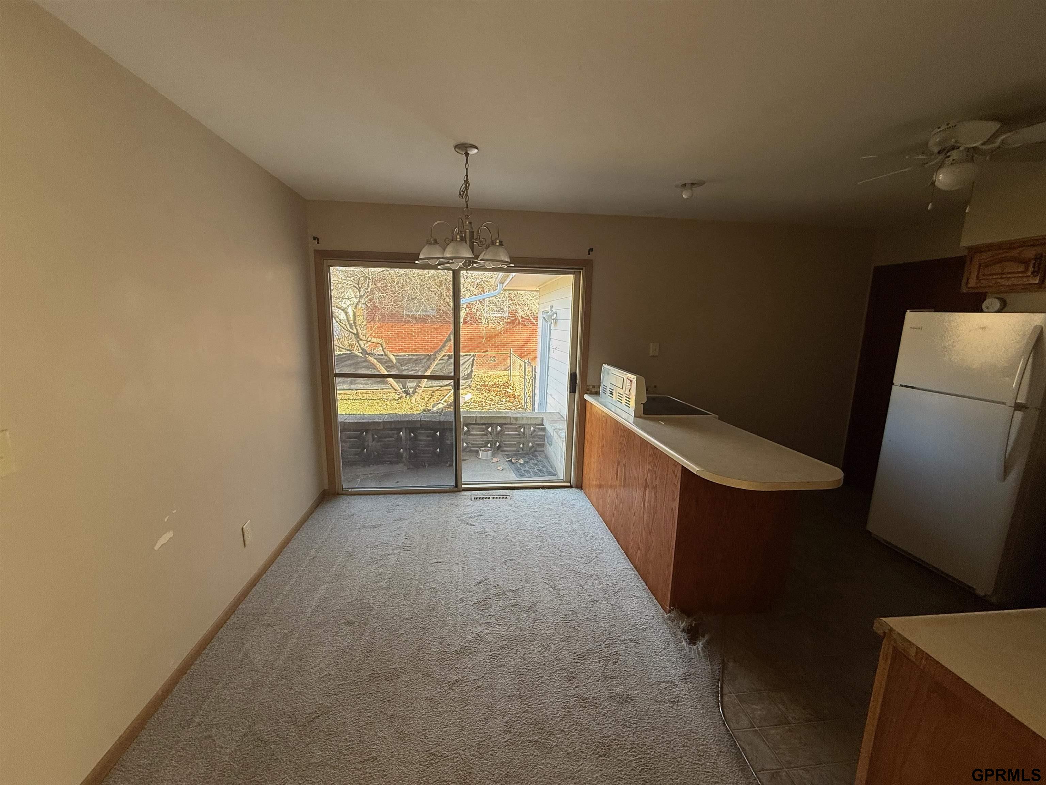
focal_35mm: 14
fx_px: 423
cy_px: 392
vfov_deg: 85.7
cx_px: 523
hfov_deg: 102.1
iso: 125
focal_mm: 2.22
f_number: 2.2
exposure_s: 1/99
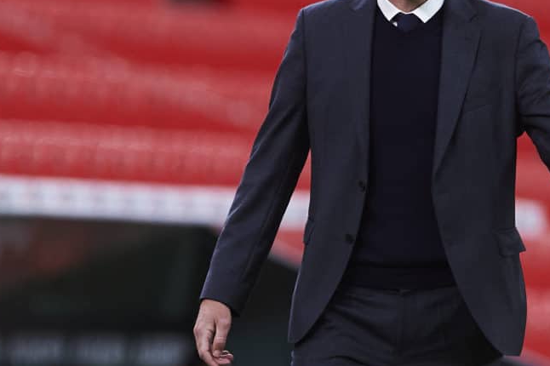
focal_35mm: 634
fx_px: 9681
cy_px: 123
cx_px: 397
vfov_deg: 2.2
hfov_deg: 3.3
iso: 2000
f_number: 3.2
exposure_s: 1/1600
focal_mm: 400
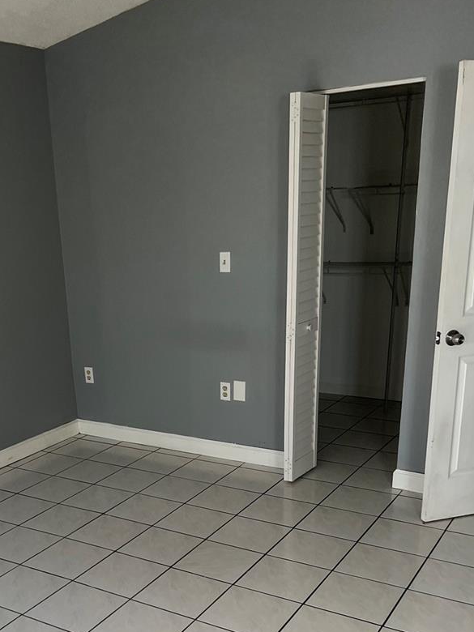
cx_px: 156
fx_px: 730
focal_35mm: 40
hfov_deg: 35.6
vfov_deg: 45.6
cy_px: 455
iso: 125
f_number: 1.5
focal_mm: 5.7
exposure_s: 1/121
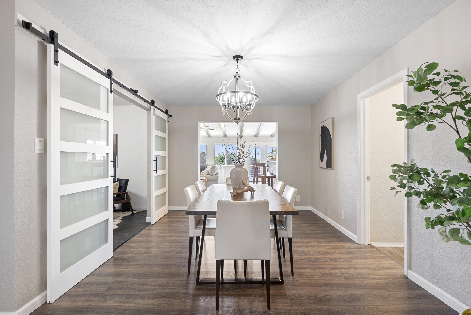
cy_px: 158
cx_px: 236
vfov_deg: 68.9
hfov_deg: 91.6
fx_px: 229
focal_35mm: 18
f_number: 9
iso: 250
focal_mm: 17.5
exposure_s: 1/2
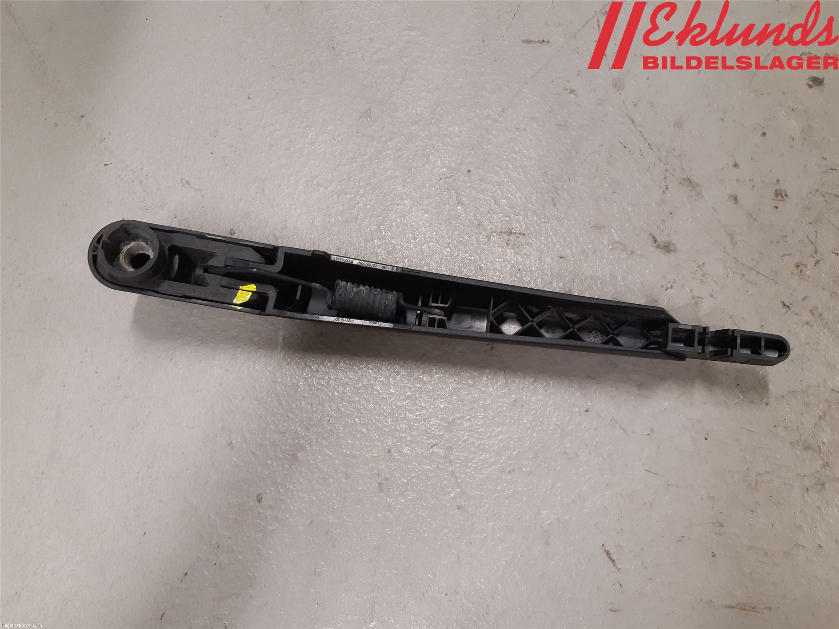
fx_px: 630
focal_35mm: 26
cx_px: 420
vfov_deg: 53.1
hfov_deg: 67.3
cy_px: 314
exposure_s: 1/50
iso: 125
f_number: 1.7
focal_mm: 3.93
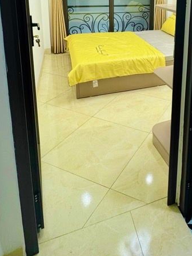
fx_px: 237
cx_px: 163
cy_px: 26
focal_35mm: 32
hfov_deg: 41.6
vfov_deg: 50.4
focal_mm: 2.22
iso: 160
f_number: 2.2
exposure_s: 1/100
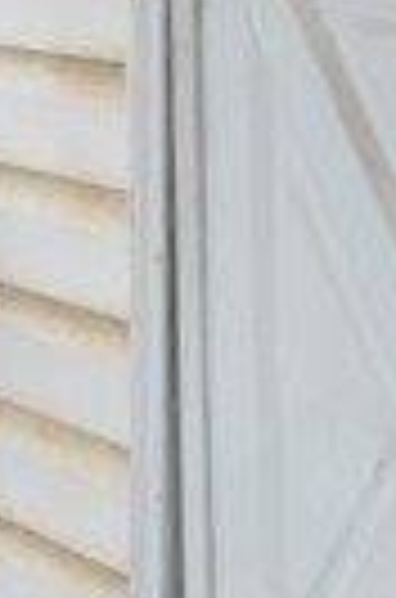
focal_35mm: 131
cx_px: 590
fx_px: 2173
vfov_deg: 15.2
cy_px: -112
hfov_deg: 10.1
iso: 400
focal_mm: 16
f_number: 8
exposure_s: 1/45
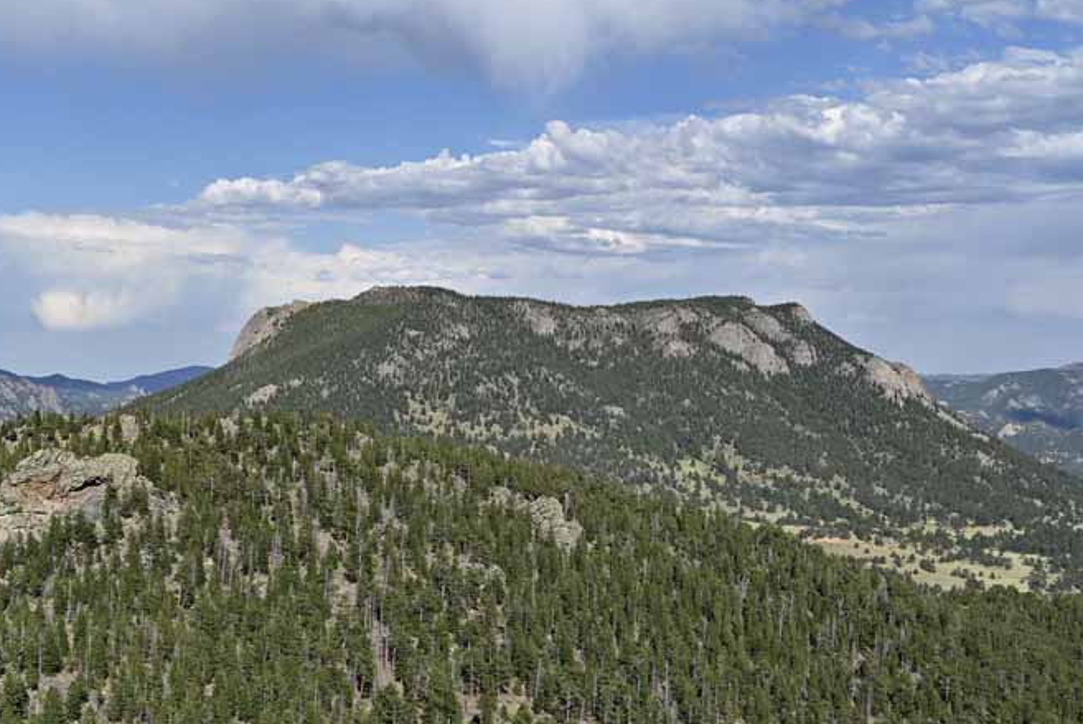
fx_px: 1686
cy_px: 376
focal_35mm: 56
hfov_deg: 35.6
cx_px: 557
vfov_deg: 24.2
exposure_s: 1/1600
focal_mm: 46
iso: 100
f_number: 4.5
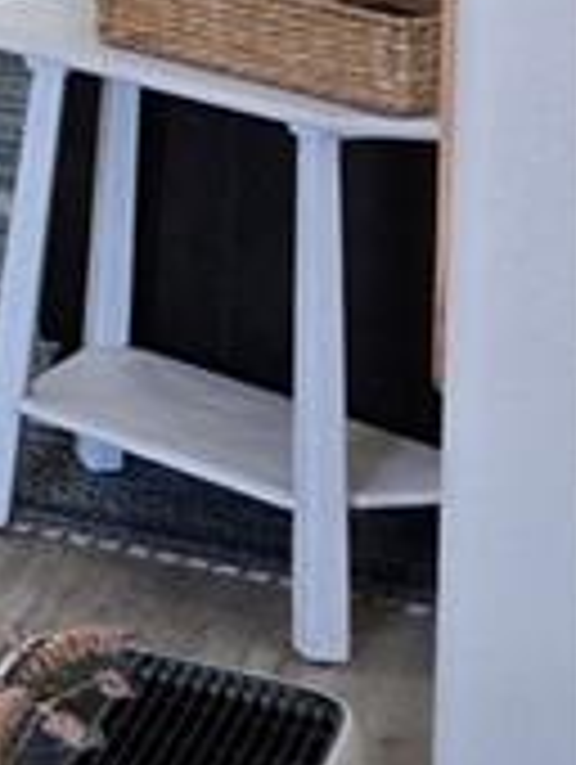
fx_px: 3585
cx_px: -1440
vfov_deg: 11.4
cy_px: -594
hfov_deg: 7.5
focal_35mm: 162
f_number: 1.8
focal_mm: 5.4
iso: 64
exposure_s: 1/120
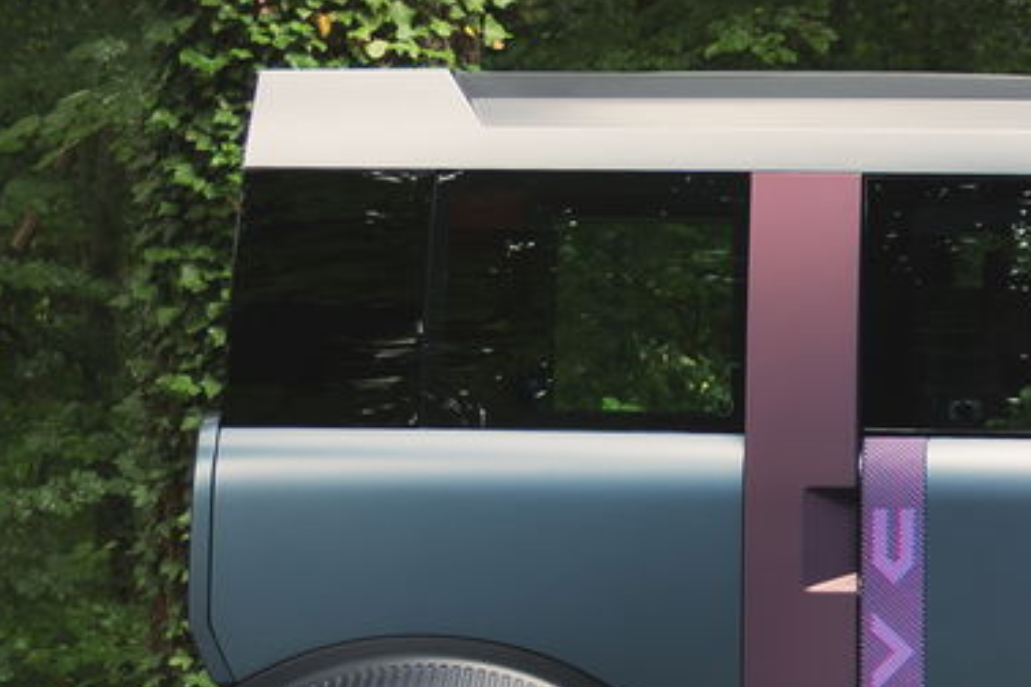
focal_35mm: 178
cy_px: 376
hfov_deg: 11.4
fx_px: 5097
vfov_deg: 7.7
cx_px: 1148
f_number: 4
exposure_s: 1/60
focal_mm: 35
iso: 200
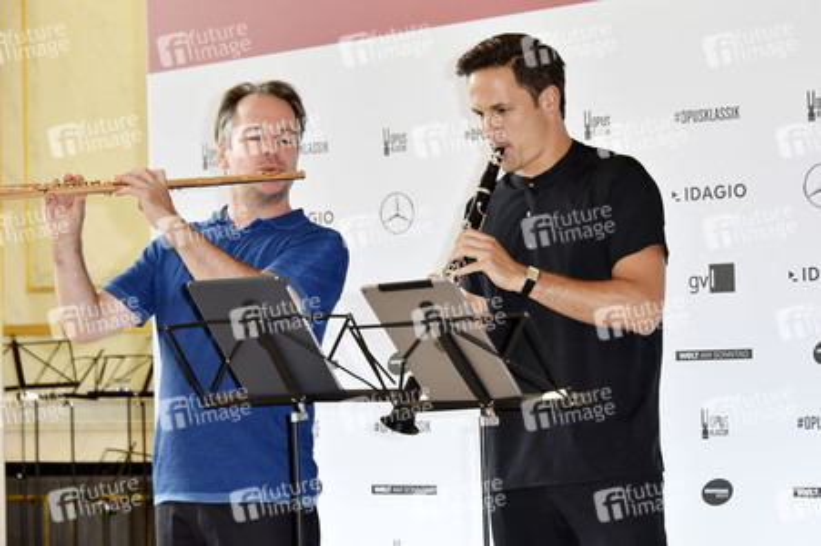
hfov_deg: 18.3
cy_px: 273
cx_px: 410
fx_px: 2552
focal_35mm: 112
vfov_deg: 12.2
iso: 1600
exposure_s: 1/125
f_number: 6.3
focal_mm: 112
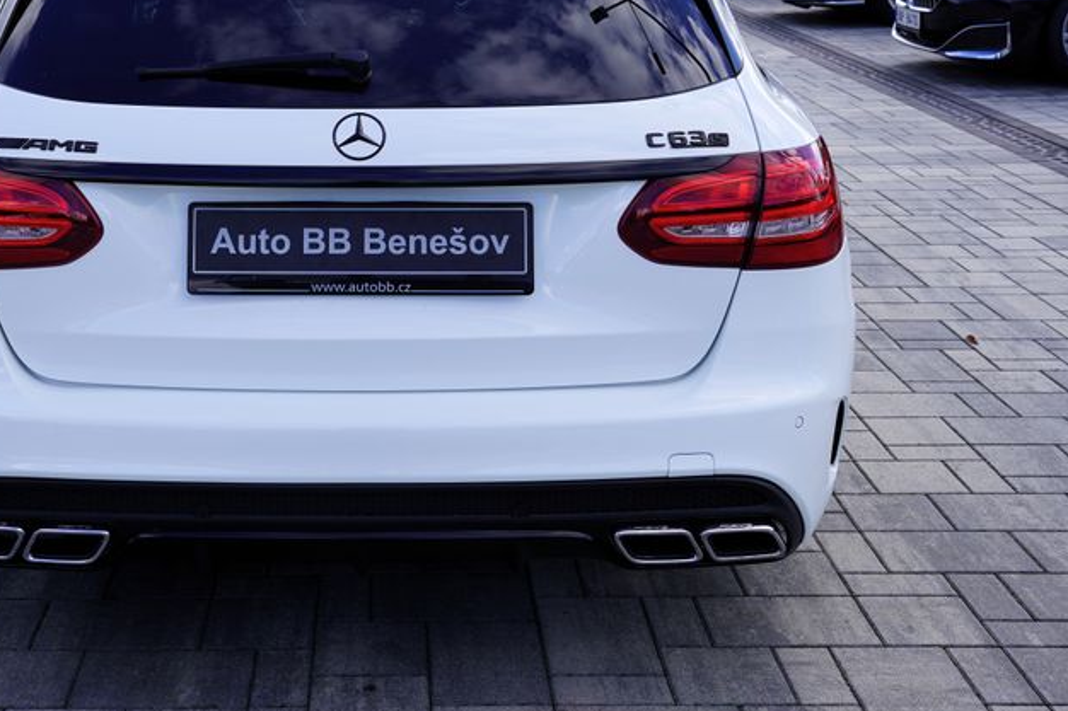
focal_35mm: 54
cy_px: 173
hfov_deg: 36.5
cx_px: 358
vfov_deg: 24.7
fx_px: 1601
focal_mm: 33
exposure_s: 1/125
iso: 100
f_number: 9
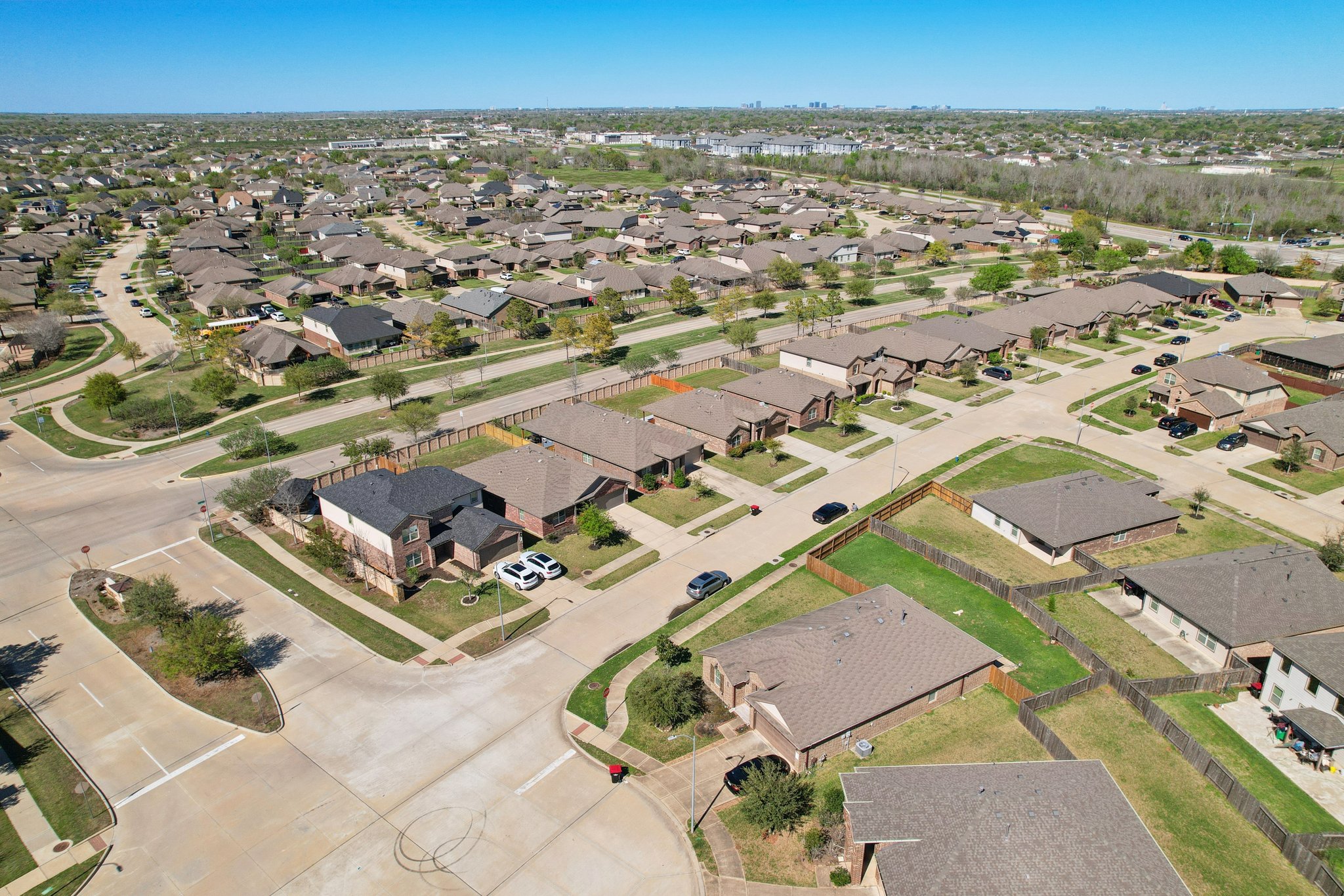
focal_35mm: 22
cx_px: 672
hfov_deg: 78.6
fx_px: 821
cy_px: 448
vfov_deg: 57.2
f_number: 2.8
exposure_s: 1/180
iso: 100
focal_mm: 8.4
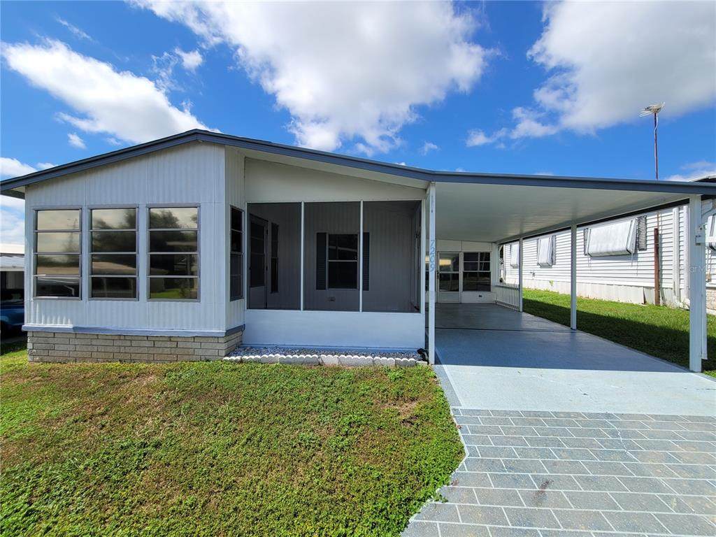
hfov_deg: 106.2
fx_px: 269
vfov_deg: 89.9
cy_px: 268
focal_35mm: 13
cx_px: 358
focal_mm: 2.2
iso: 50
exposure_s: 1/2099
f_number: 2.2
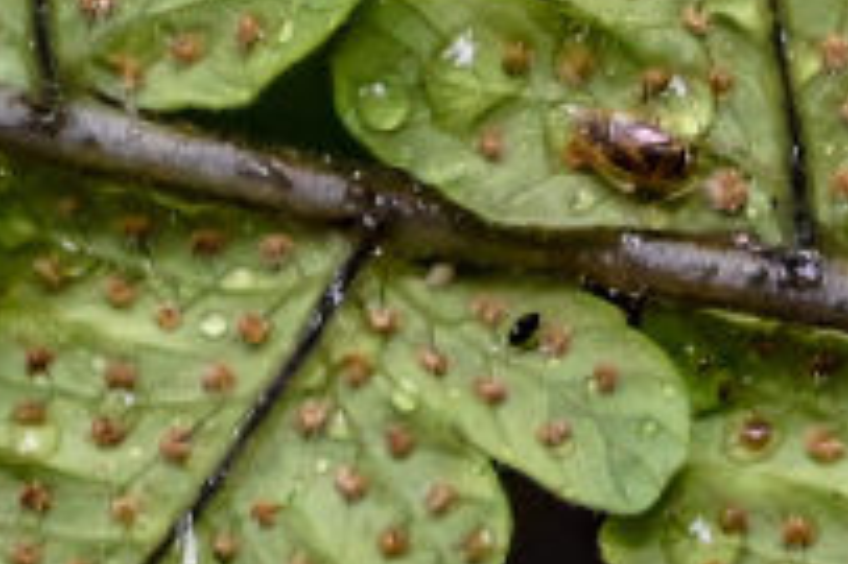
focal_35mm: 1244
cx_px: 1295
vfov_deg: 1.1
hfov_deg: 1.7
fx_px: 29279
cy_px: -794
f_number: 6.3
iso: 3200
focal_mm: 140
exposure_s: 1/250
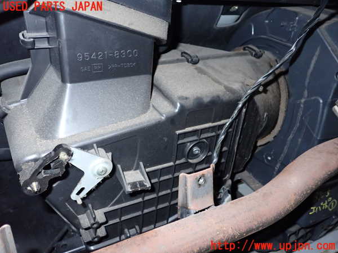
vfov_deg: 46.8
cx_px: 169
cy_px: 126
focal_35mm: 30
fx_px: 293
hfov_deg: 60.0
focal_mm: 5.4
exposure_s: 1/30
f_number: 6.3
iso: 500
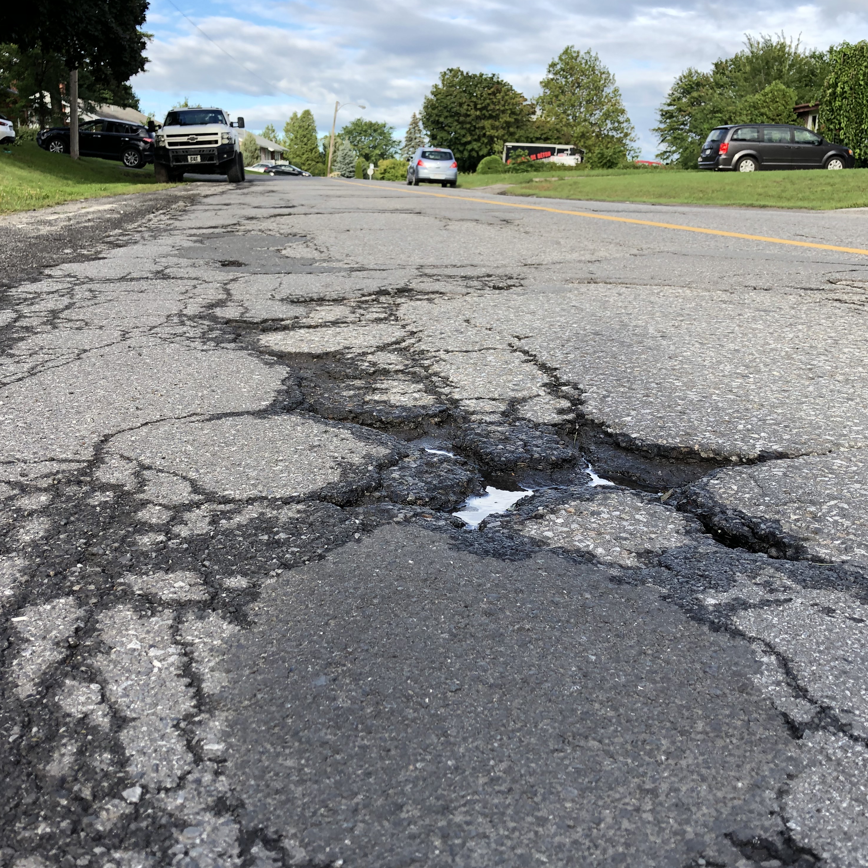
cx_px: 425
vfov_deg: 48.5
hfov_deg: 48.4
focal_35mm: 34
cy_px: 434
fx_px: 965
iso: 20
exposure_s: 1/410
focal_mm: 3.99
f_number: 1.8
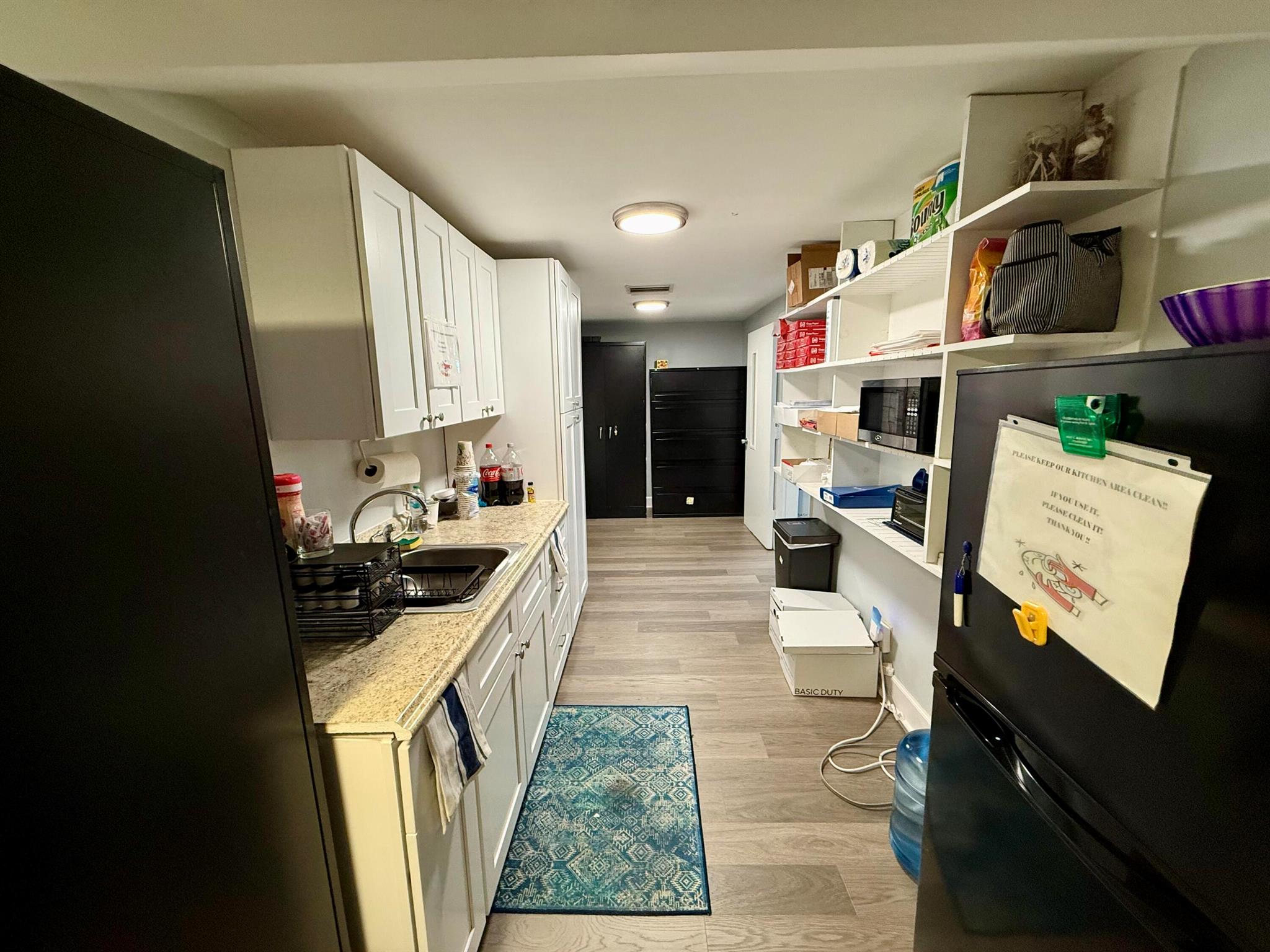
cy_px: 476
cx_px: 635
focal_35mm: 14
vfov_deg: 85.7
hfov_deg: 102.1
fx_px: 514
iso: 200
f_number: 2.2
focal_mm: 2.22
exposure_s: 1/60
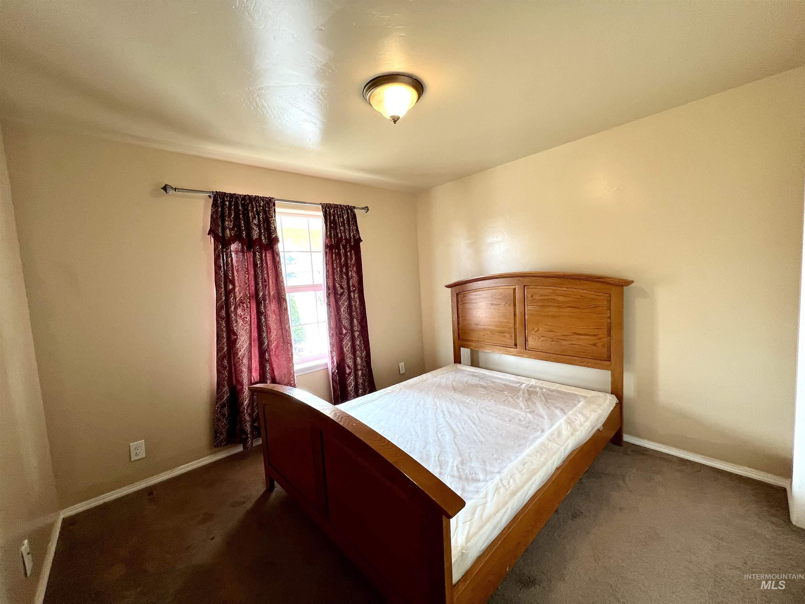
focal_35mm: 13
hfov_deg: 106.2
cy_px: 302
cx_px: 402
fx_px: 302
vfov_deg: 89.9
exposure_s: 1/60
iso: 160
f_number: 1.8
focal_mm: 1.57
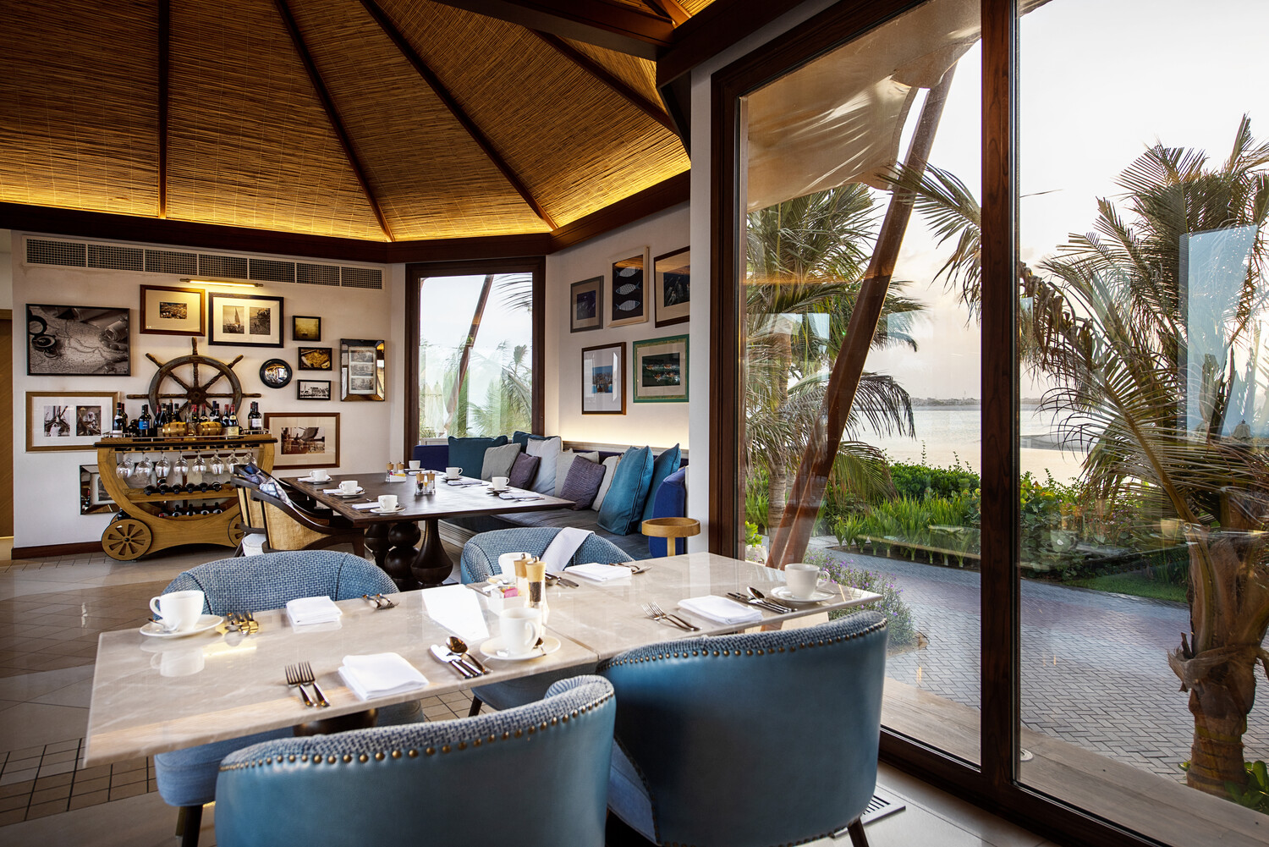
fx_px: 776
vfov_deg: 57.3
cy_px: 424
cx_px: 634
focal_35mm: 22
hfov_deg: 78.6
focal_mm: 22
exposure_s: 1/10
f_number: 5.6
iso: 100
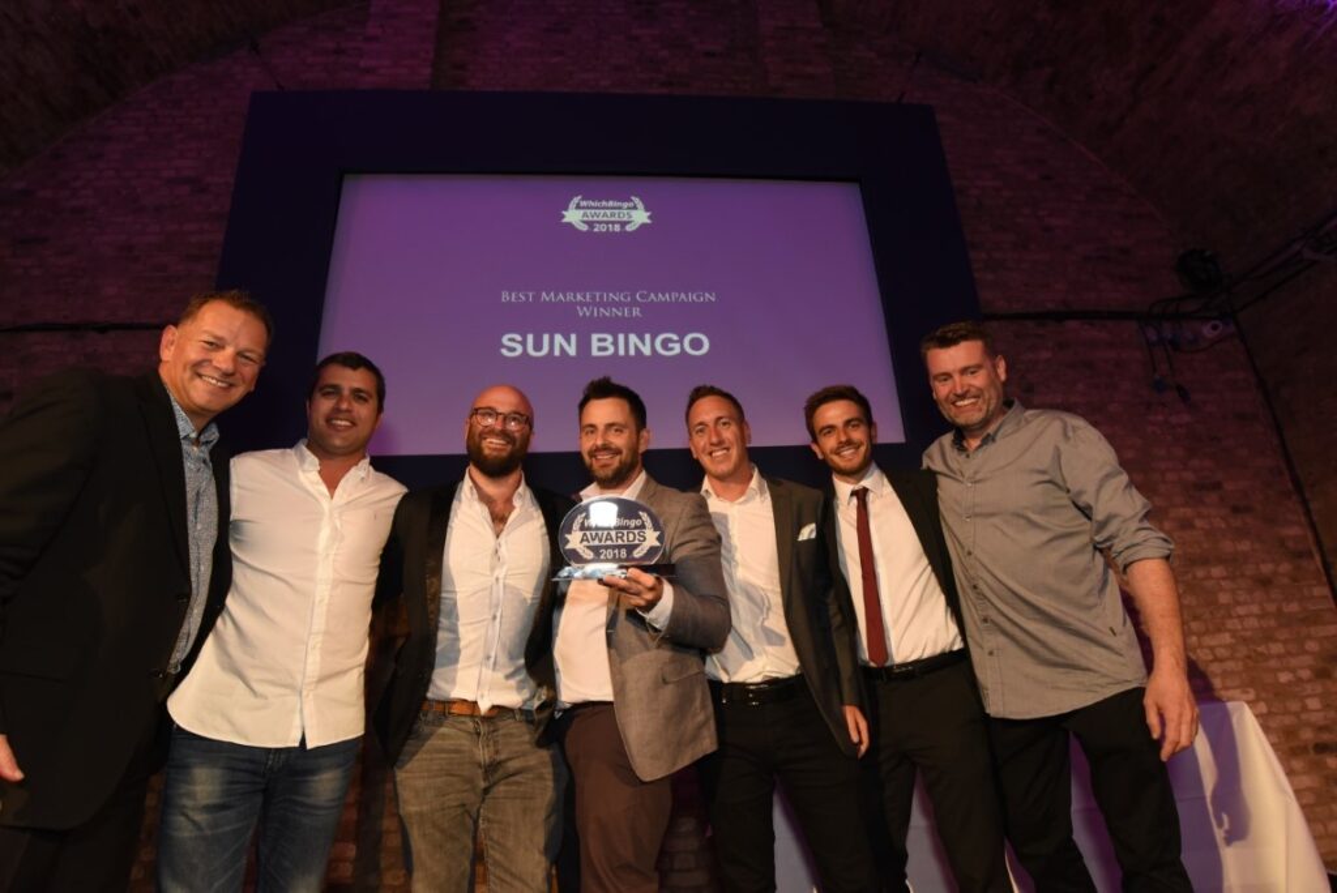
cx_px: 668
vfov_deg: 67.5
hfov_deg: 90.0
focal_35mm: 18
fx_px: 669
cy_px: 446
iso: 2000
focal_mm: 18
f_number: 5.6
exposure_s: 1/80
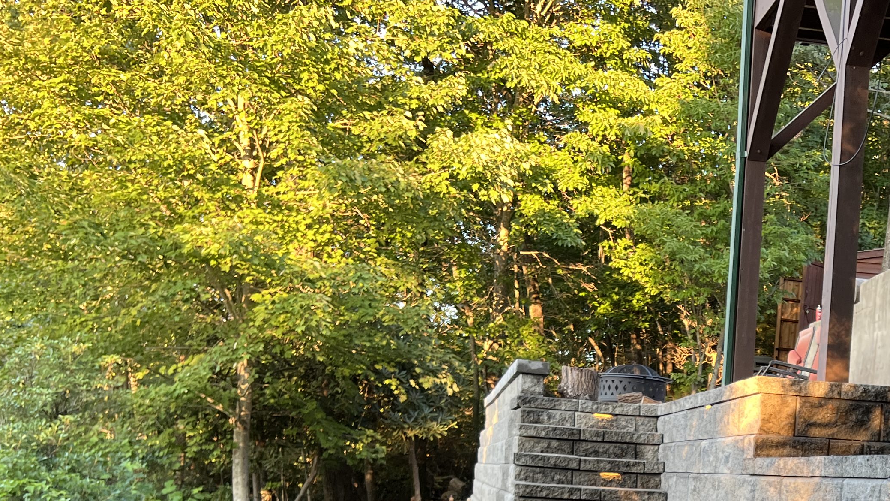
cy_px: 593
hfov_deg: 36.5
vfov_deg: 20.5
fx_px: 1298
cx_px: 721
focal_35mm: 55
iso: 100
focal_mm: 5.7
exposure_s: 1/121
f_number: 1.5
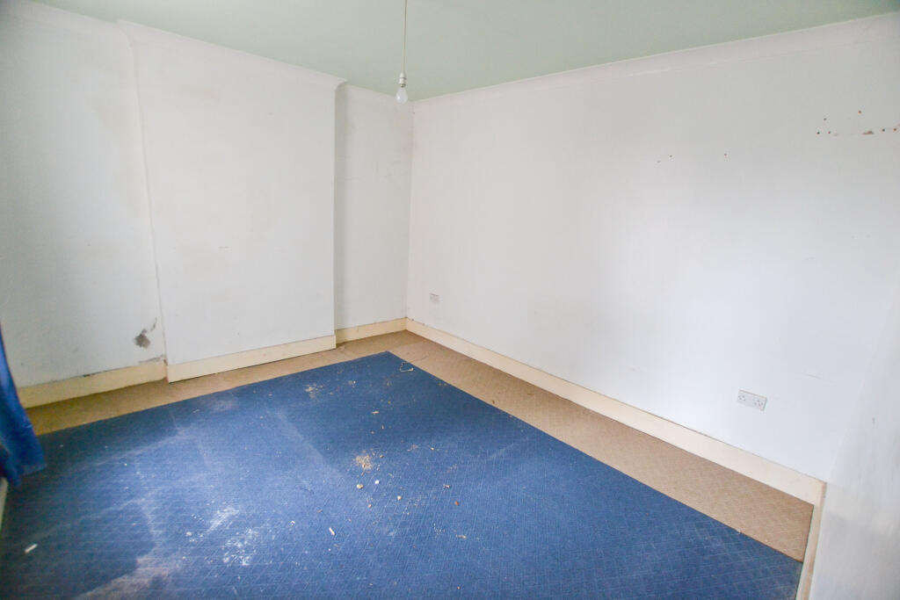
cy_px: 300
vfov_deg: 77.3
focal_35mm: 15
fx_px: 375
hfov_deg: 100.4
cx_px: 450
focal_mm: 10
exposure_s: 1/60
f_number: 3.5
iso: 1400
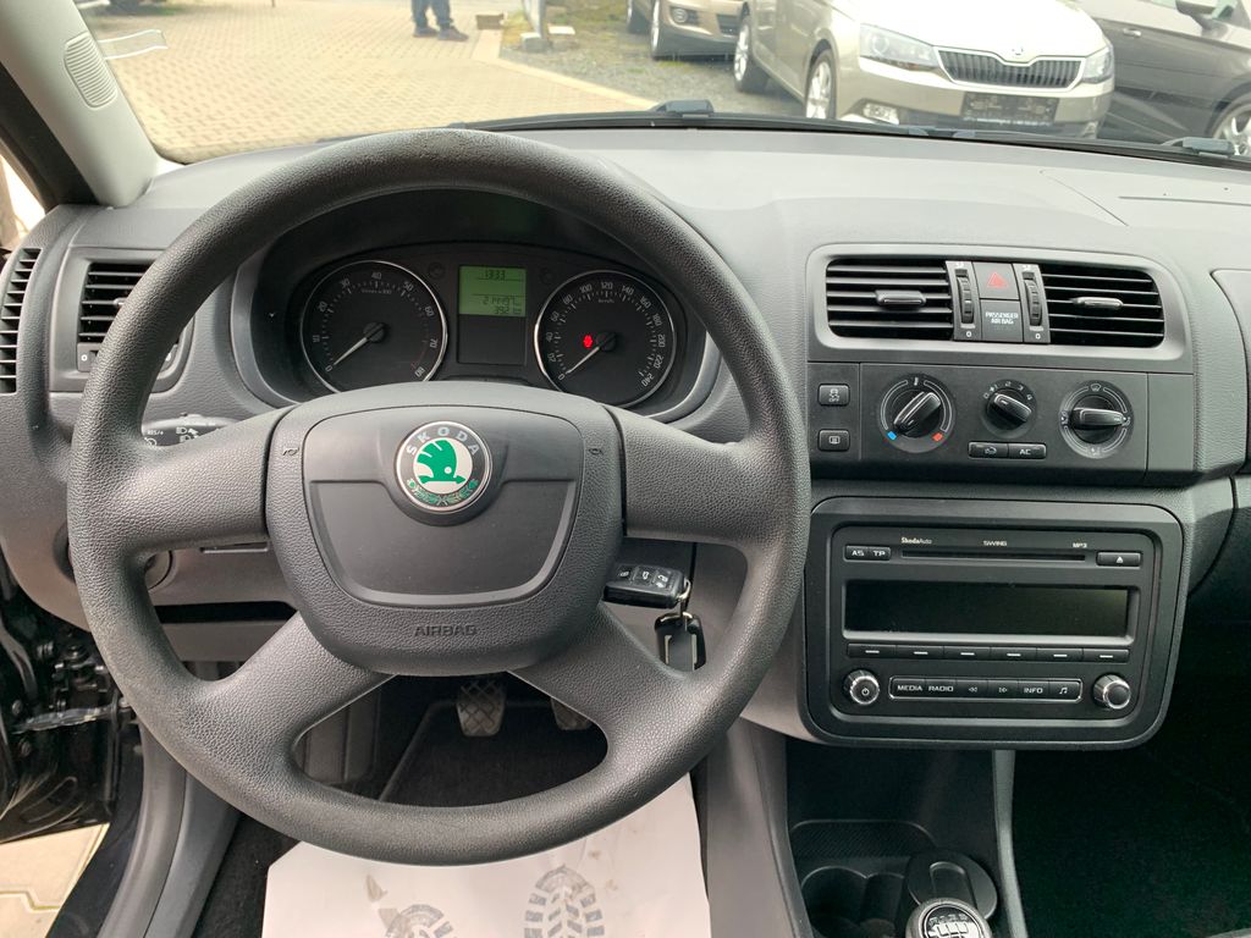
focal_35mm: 26
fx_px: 940
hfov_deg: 67.3
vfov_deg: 53.1
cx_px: 626
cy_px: 469
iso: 80
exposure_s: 1/121
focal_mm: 4.25
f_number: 1.8
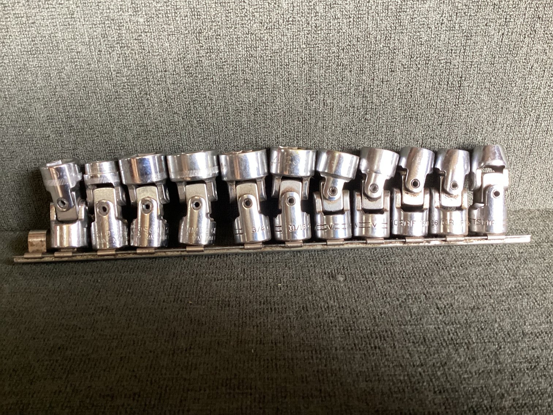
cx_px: 276
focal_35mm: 31
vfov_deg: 45.4
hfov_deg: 58.3
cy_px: 208
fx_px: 495
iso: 250
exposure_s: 1/50
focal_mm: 3.3
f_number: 2.4
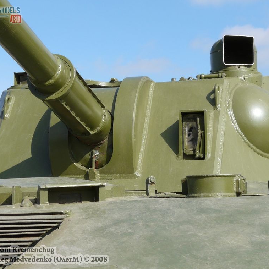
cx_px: 141
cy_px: 134
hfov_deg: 21.7
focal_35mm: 80
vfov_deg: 21.7
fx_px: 703
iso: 100
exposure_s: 1/400
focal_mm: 11.1
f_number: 5.6
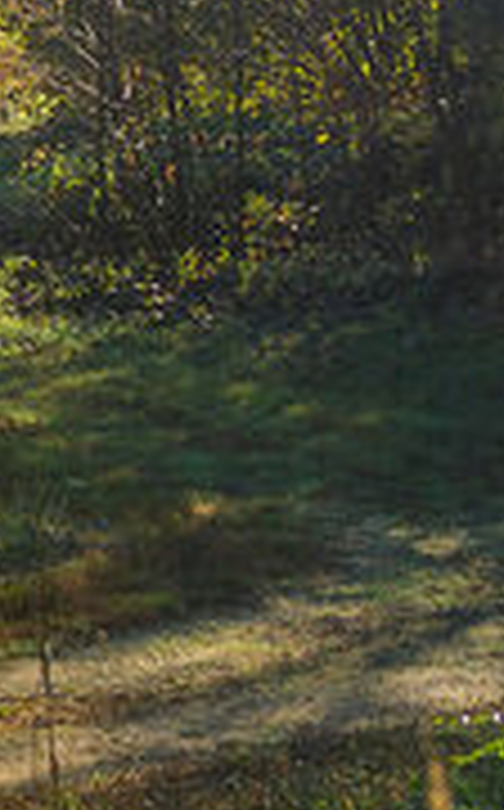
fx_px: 3940
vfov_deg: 11.6
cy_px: 11
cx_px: -594
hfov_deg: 7.0
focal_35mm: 179
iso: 100
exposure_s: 1/250
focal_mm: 35
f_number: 5.6
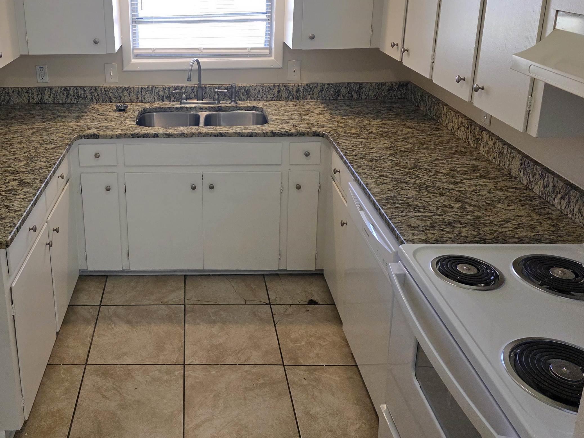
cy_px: 123
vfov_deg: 40.9
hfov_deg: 52.5
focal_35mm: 34
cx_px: 176
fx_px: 574
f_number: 1.7
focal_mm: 6.3
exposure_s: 1/120
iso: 200
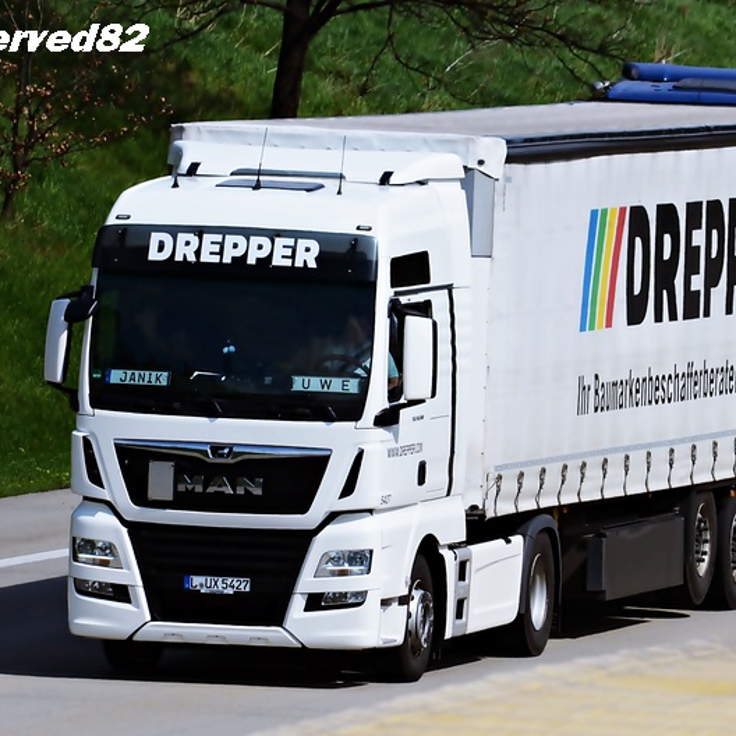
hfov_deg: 3.8
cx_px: 434
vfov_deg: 3.8
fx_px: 11137
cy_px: 368
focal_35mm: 463
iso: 800
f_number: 10
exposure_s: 1/2500
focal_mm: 240
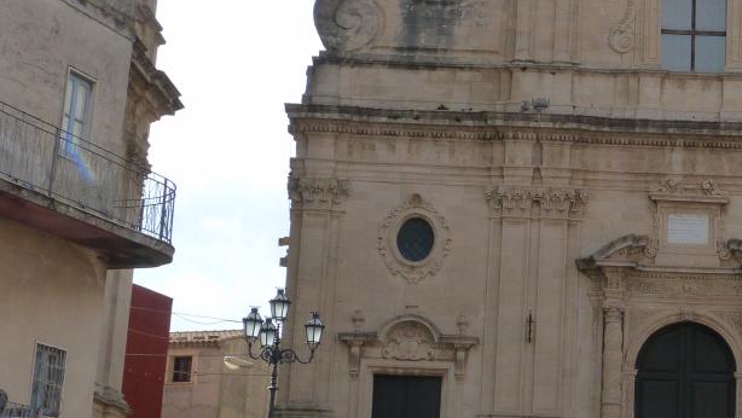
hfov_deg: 24.8
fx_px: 1634
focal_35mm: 83
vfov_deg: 14.6
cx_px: 677
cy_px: 173
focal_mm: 7
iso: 125
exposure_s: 1/400
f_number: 5.6
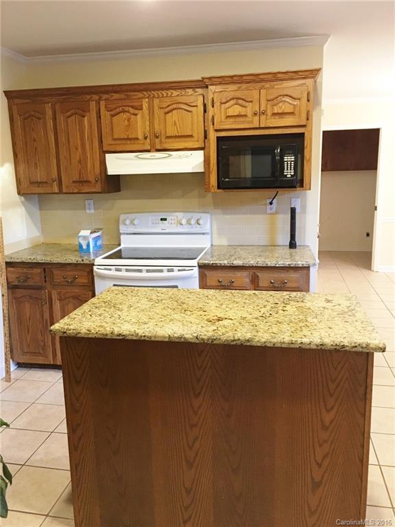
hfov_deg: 48.2
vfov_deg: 61.7
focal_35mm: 29
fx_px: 441
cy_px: 264
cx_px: 198
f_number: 2.2
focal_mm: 4.15
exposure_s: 1/15
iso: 80
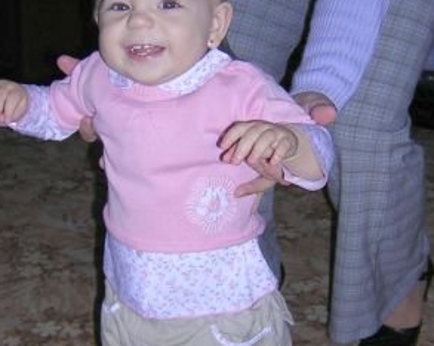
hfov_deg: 26.4
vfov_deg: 21.2
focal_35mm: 72
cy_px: 173
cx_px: 230
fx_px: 924
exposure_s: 1/60.1
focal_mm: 4.7
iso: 100
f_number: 2.6
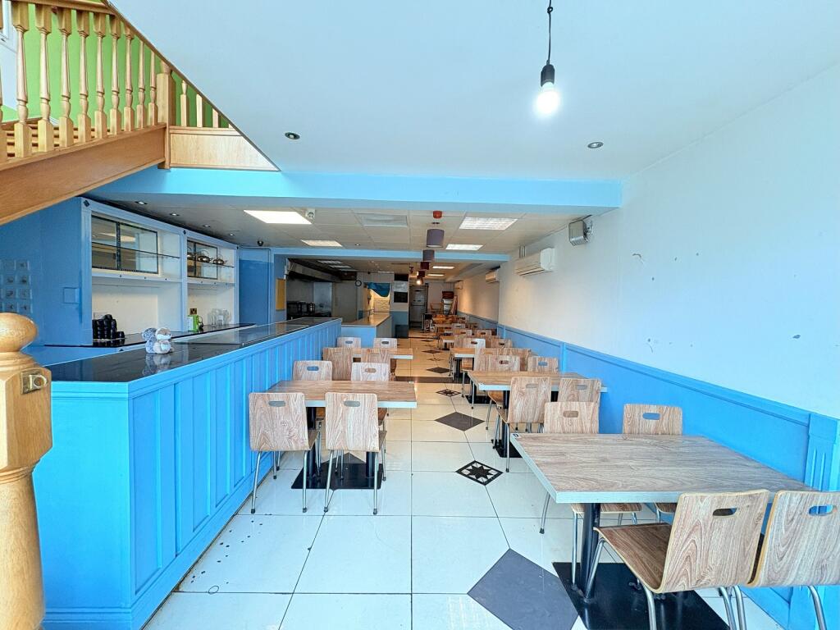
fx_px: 340
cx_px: 420
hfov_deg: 102.1
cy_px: 315
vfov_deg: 85.7
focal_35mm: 14
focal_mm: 2.22
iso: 160
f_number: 2.2
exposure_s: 1/100
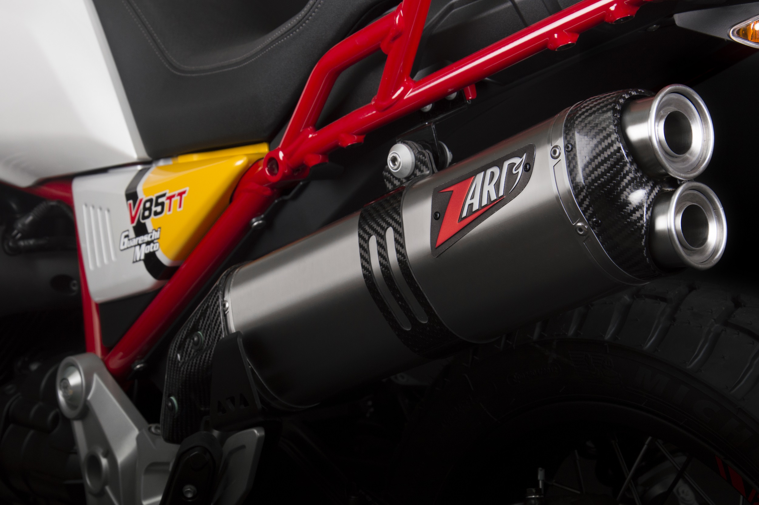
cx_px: 380
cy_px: 252
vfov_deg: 15.7
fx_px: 1833
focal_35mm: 87
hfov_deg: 23.4
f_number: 10
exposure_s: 1/250
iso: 400
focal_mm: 58
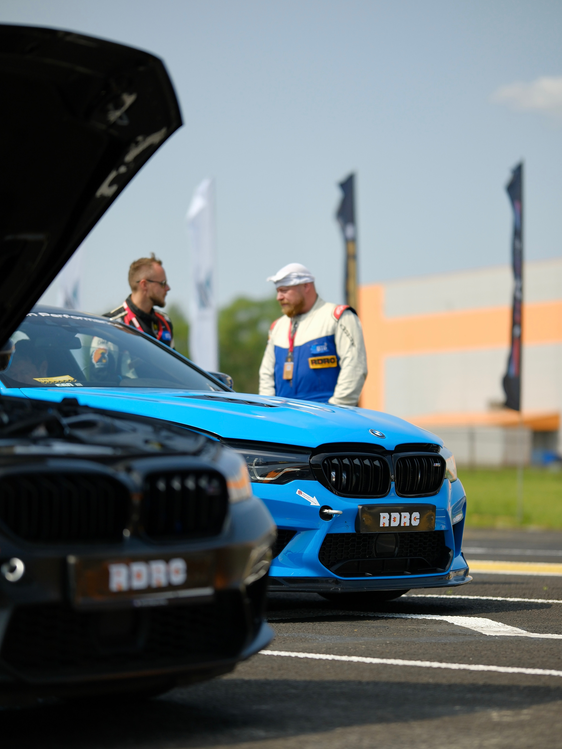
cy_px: 402
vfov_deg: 16.0
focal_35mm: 123
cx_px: 282
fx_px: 2663
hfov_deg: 12.0
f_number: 1.2
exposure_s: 1/14000
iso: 160
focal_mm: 75
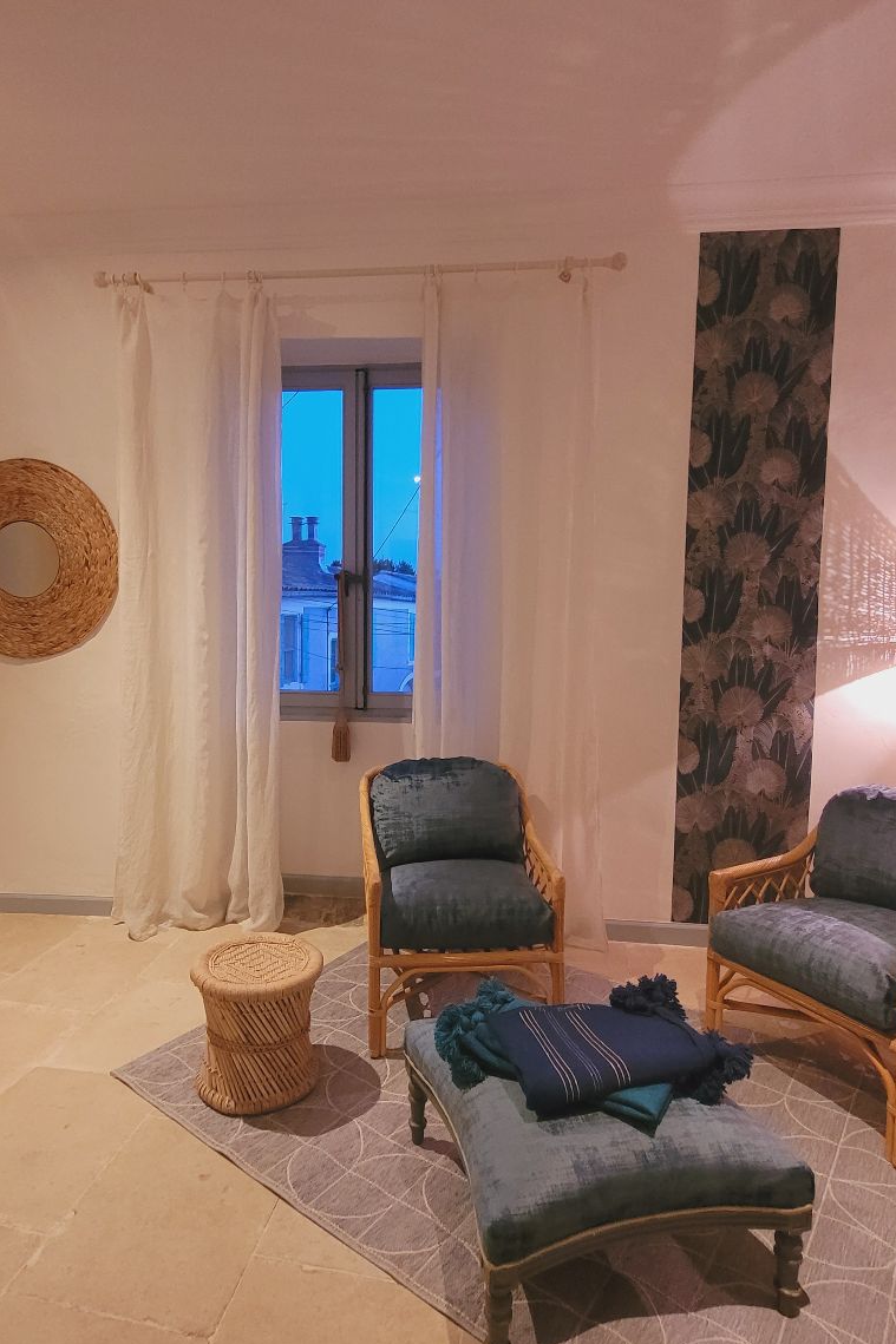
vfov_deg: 86.9
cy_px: 680
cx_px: 395
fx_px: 709
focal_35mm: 19
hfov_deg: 64.3
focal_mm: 1.74
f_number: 2.2
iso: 500
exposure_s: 1/33
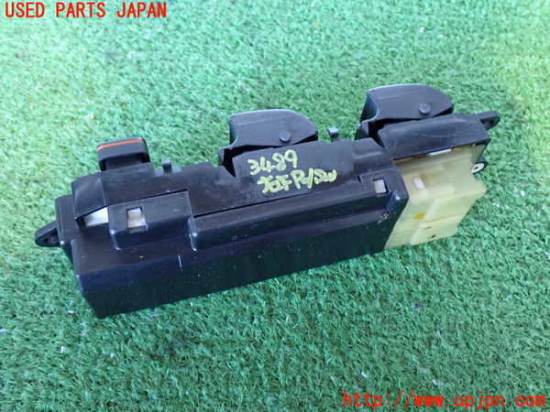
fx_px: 572
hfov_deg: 51.4
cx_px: 275
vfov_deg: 39.7
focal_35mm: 36
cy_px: 206
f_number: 2.5
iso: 800
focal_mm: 6.37
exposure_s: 1/25
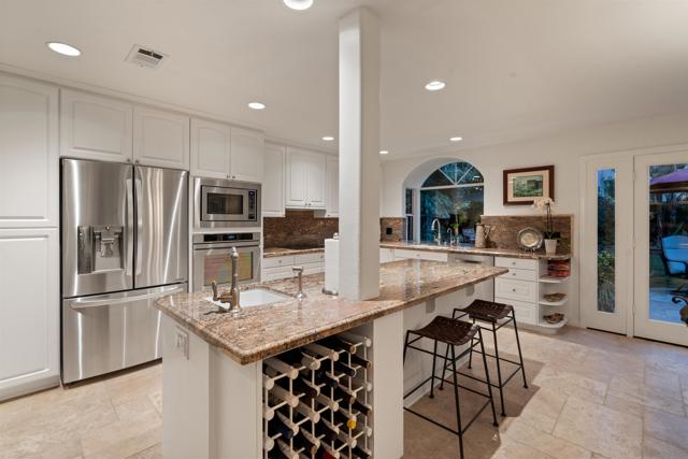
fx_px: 306
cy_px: 230
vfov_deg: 73.8
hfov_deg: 96.7
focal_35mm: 16
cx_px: 344
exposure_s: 1/1.67
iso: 400
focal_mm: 16
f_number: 10
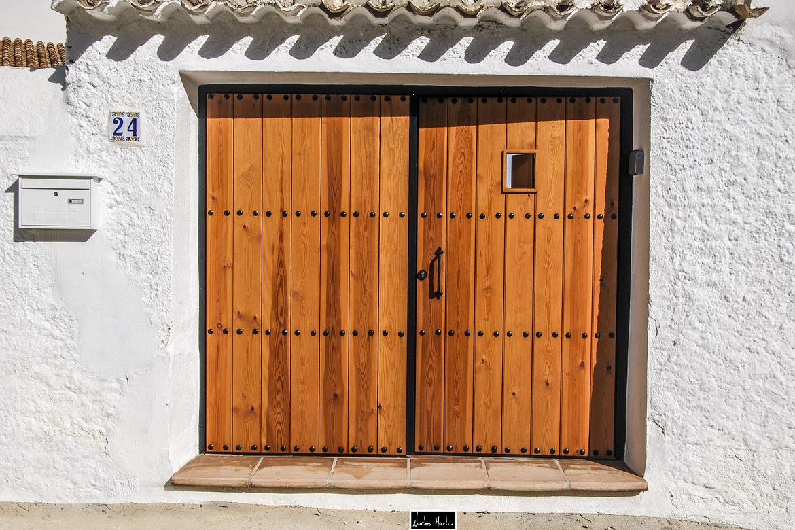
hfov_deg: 48.5
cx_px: 407
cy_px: 266
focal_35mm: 40
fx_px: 883
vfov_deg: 33.4
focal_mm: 26
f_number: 9
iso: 100
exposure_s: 1/320
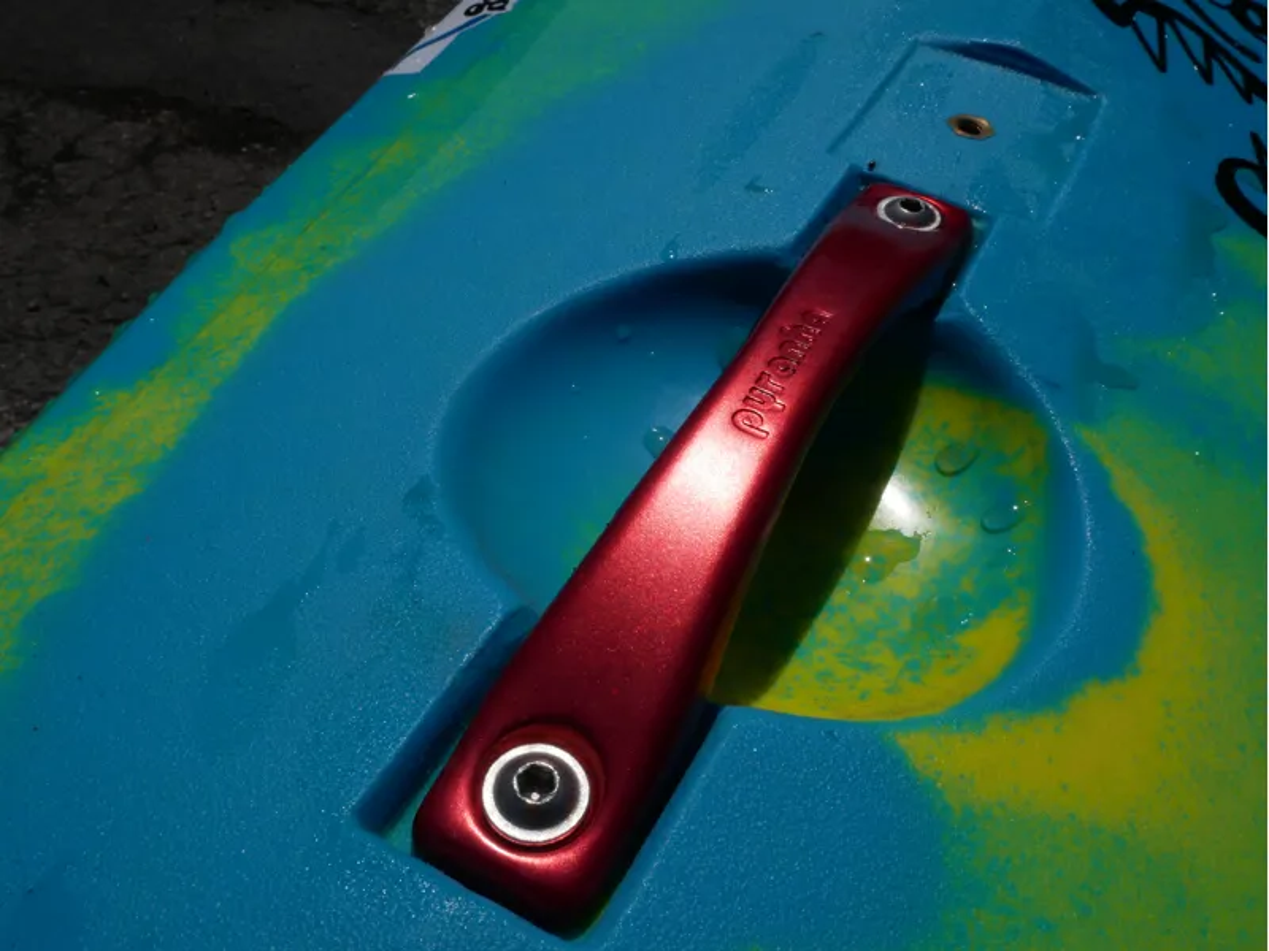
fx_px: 1173
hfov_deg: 56.8
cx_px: 634
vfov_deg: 44.2
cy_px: 476
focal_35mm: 32
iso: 200
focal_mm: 16
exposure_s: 1/500
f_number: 22
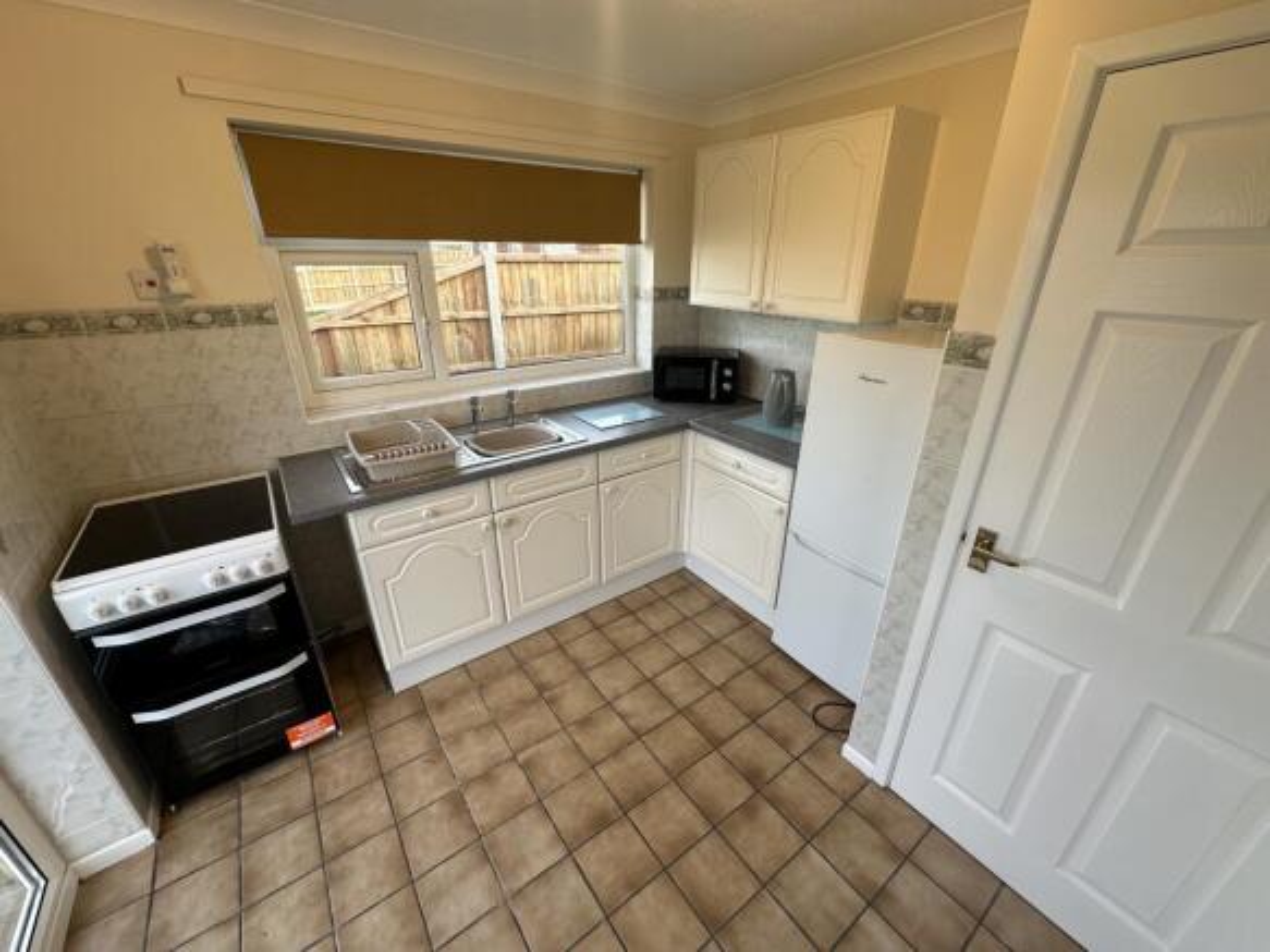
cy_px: 476
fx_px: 514
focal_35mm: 14
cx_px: 635
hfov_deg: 102.1
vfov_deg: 85.7
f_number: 2.2
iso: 40
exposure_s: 1/99
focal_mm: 2.22
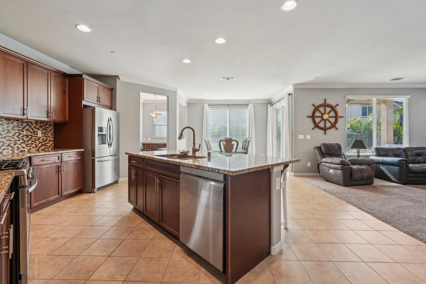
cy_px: 142
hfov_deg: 96.8
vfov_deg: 73.7
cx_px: 213
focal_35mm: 16
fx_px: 189
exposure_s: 1/30
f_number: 8
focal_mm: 16
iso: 400
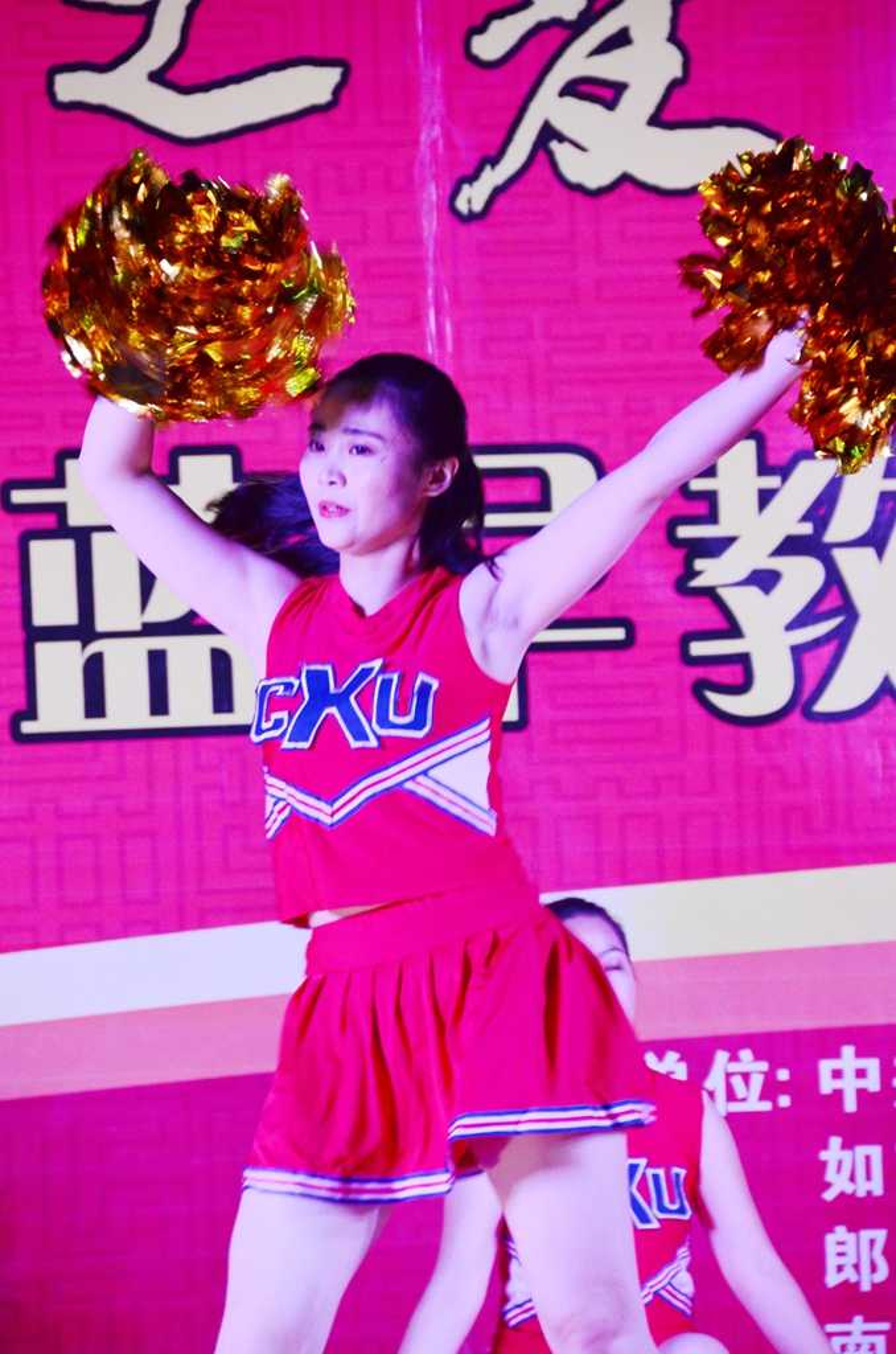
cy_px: 677
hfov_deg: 5.4
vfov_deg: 8.1
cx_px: 448
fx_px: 9565
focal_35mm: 255
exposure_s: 1/100
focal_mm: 170
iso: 800
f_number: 5.6
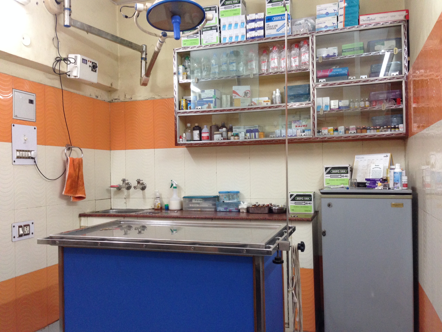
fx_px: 421
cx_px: 221
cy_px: 166
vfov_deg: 42.9
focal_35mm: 33
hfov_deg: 55.4
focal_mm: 4.12
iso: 160
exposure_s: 1/20
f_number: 2.4
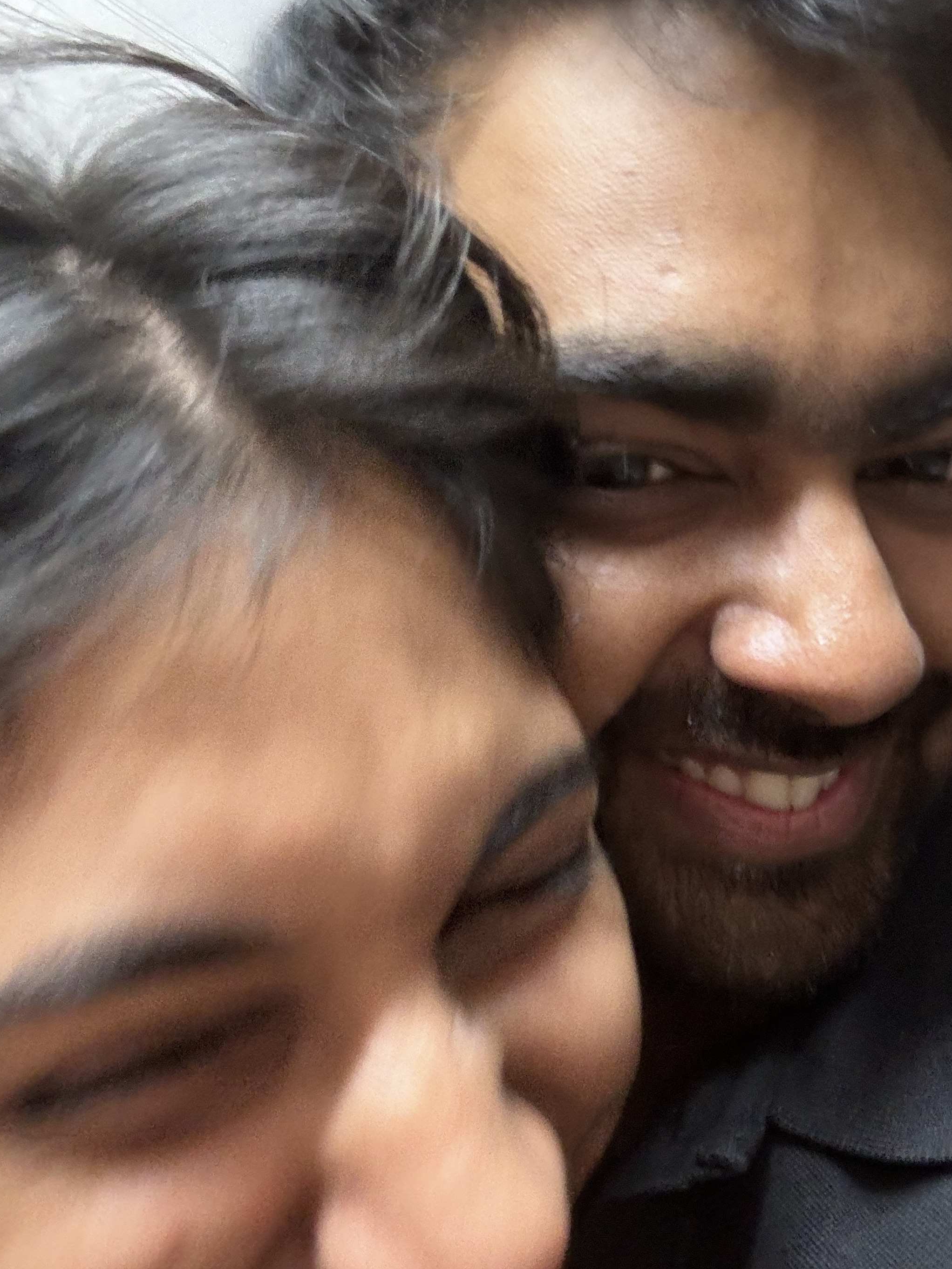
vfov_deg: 53.9
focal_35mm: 34
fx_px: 1247
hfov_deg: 41.7
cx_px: 536
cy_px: 670
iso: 320
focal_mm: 2.69
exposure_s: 1/25
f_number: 1.9
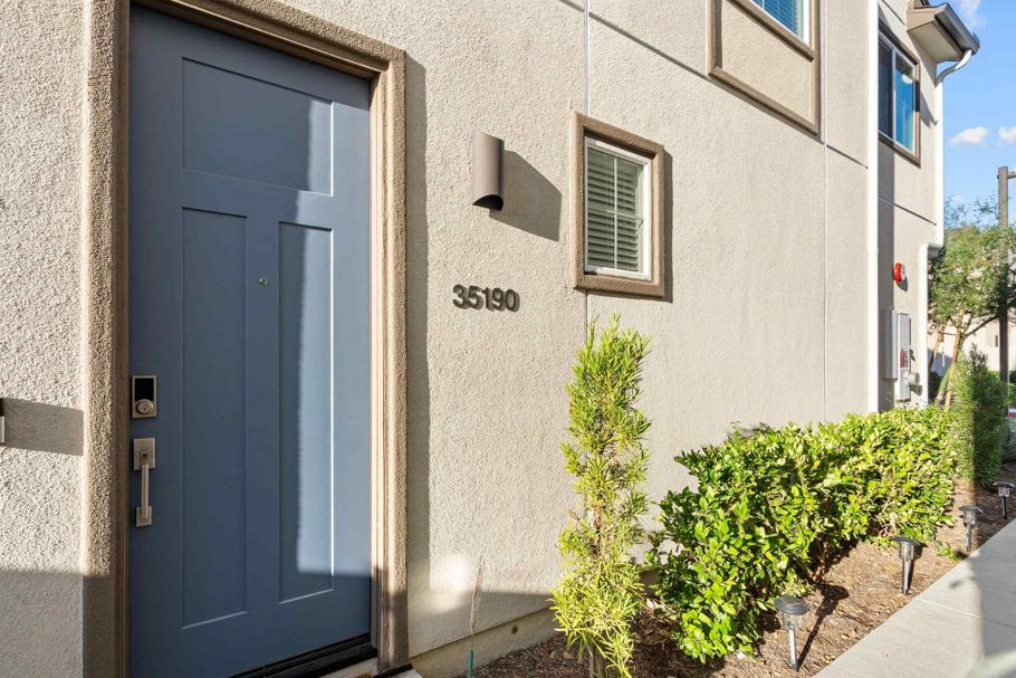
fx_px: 508
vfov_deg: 67.4
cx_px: 475
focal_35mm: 18
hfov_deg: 89.9
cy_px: 321
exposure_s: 1/200
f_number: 11
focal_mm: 16
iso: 400
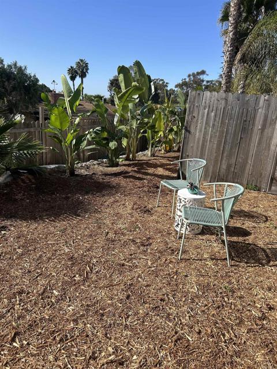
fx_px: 277
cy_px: 184
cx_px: 138
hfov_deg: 53.1
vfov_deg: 67.3
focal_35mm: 26
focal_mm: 5.7
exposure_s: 1/2841
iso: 50
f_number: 1.5
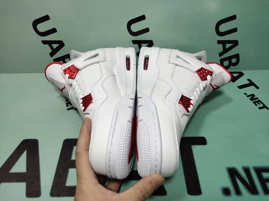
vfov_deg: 46.8
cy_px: 100
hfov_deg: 60.0
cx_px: 134
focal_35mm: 30
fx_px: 233
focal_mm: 4.35
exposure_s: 1/100
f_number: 1.79
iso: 59
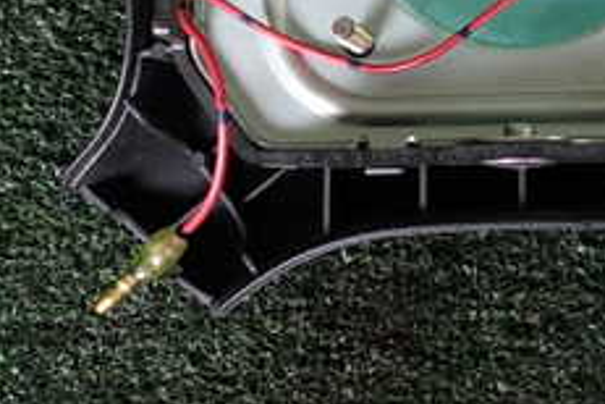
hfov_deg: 24.4
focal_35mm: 81
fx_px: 1361
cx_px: 529
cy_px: -152
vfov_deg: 15.8
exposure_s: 1/60
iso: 160
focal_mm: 5.4
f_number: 2.3
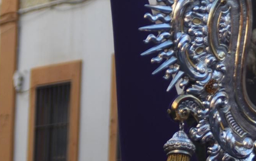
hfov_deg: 6.7
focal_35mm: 311
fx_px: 2171
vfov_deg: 4.2
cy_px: 28
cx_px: 312
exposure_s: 1/125
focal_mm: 78
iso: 180
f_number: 7.1
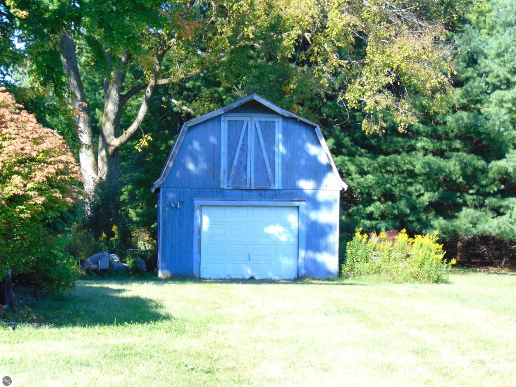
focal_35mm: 108
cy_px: 194
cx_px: 258
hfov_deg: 18.2
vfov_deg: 13.7
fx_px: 1610
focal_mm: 19.4
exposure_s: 1/160
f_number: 3.9
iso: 80
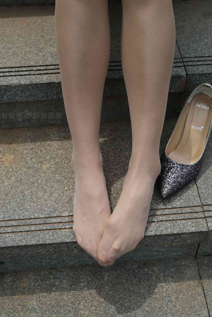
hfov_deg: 27.0
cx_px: 106
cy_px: 158
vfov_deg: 39.6
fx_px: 441
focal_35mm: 50
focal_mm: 50
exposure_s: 1/1250
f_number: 4
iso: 80
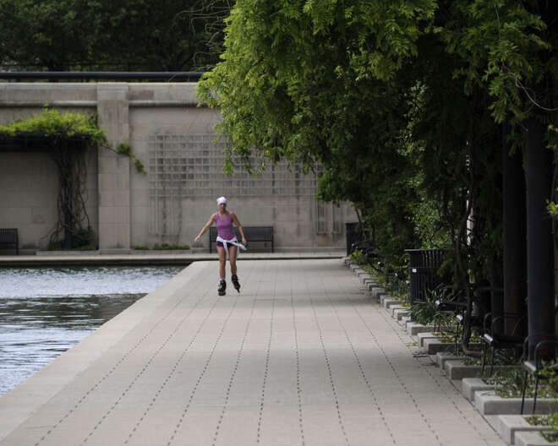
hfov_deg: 5.7
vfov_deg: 4.5
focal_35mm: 341
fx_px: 5631
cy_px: 223
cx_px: 318
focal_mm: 200
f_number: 6.3
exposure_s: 1/125
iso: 200
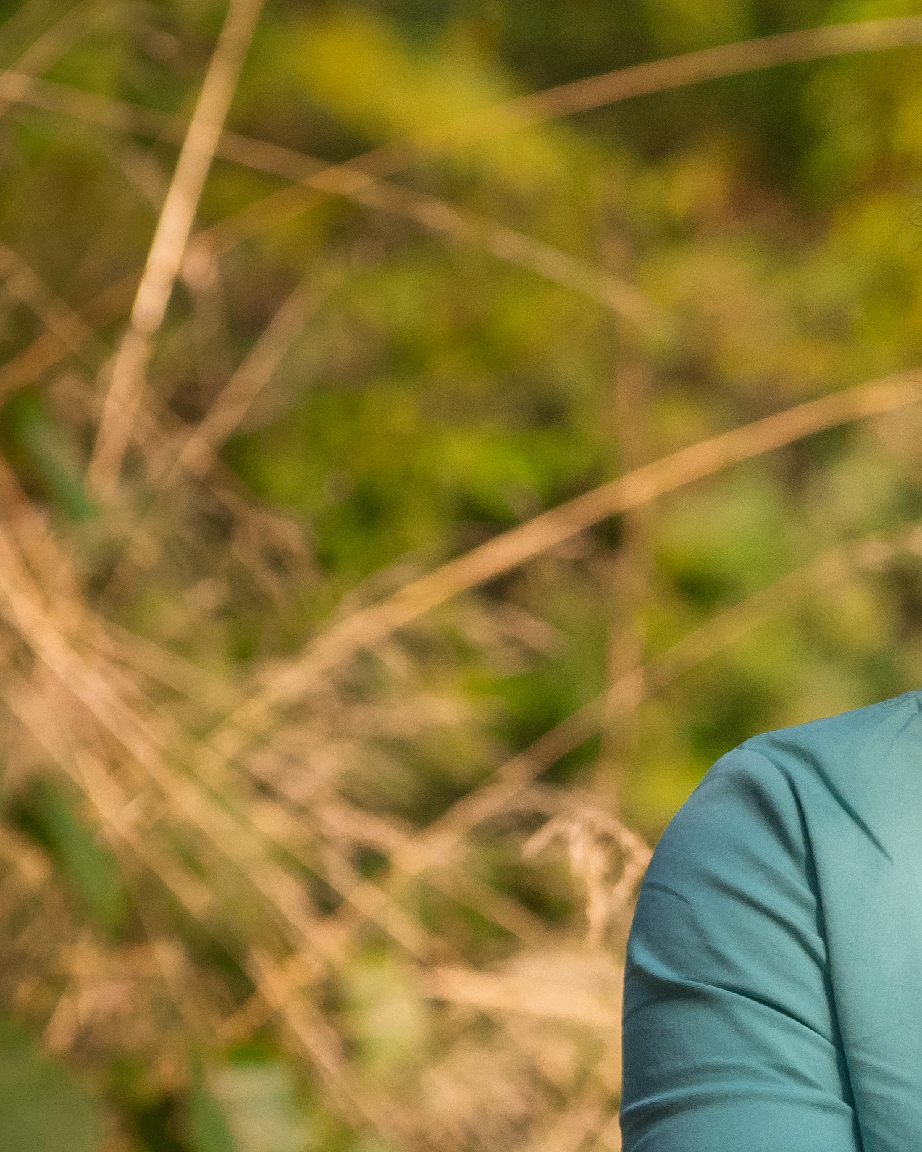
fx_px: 20865
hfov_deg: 2.5
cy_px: 1143
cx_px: 1330
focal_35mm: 612
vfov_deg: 3.2
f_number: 4.5
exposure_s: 1/1500
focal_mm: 115
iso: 800
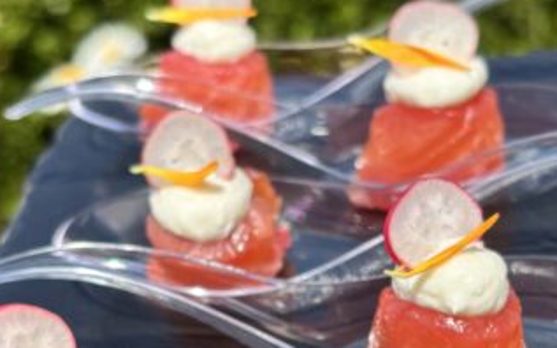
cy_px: 325
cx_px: 286
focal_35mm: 89
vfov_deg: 14.5
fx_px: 1351
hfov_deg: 23.3
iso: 50
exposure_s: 1/2151
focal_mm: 5.96
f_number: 1.6
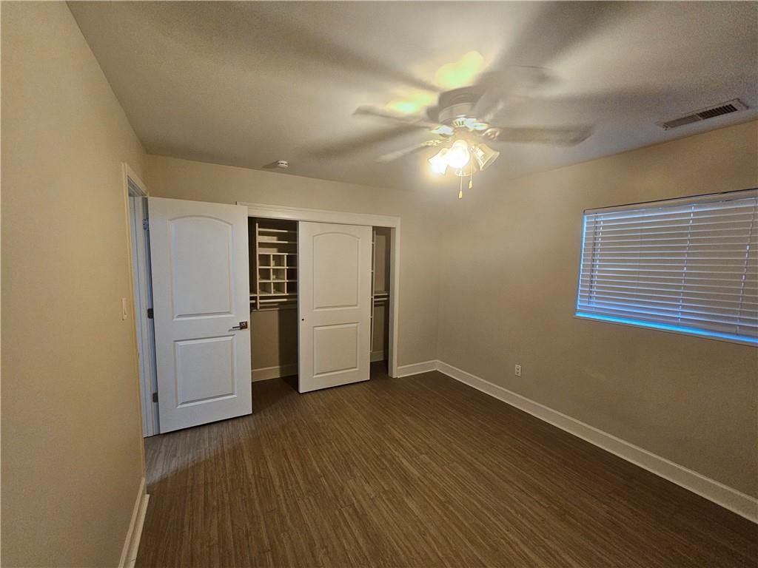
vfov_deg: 89.9
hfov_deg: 106.2
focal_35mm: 13
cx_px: 379
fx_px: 285
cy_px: 284
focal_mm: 2.2
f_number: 2.2
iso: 320
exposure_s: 1/60
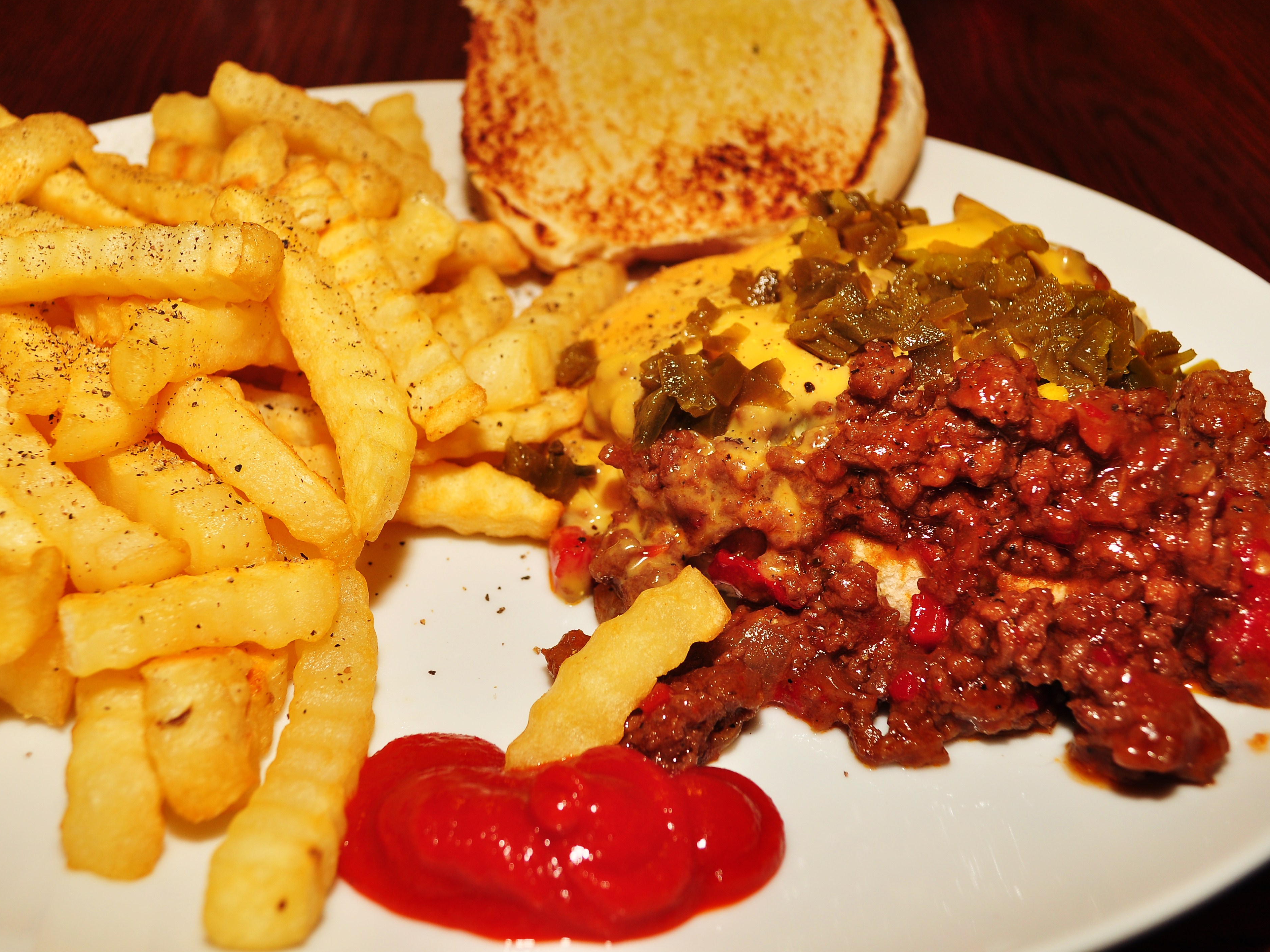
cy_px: 478
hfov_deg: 51.3
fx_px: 1321
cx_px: 588
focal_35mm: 36
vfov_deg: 39.7
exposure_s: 1/60
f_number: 5.6
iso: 200
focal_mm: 22
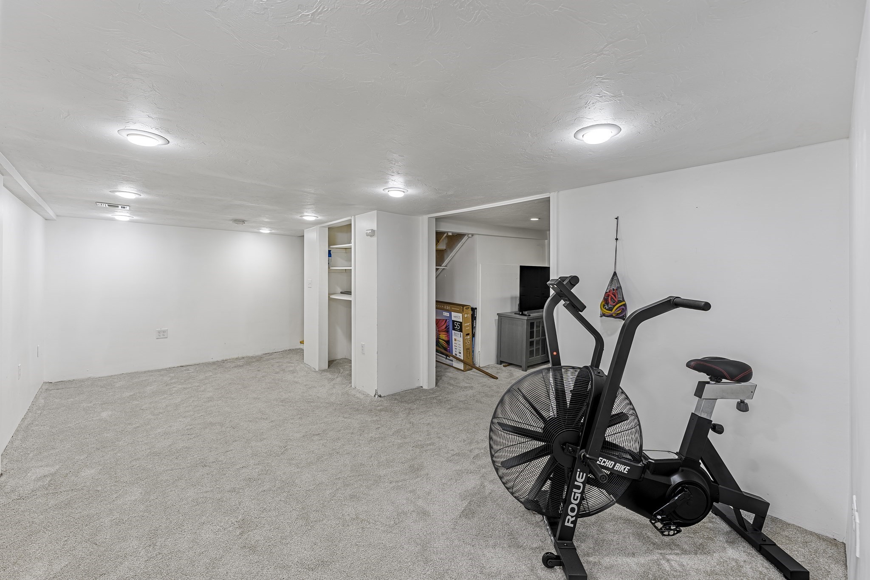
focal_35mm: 15
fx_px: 353
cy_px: 290
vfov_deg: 78.8
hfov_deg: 101.9
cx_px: 435
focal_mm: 14.6
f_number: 4.5
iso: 100
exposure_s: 1/5
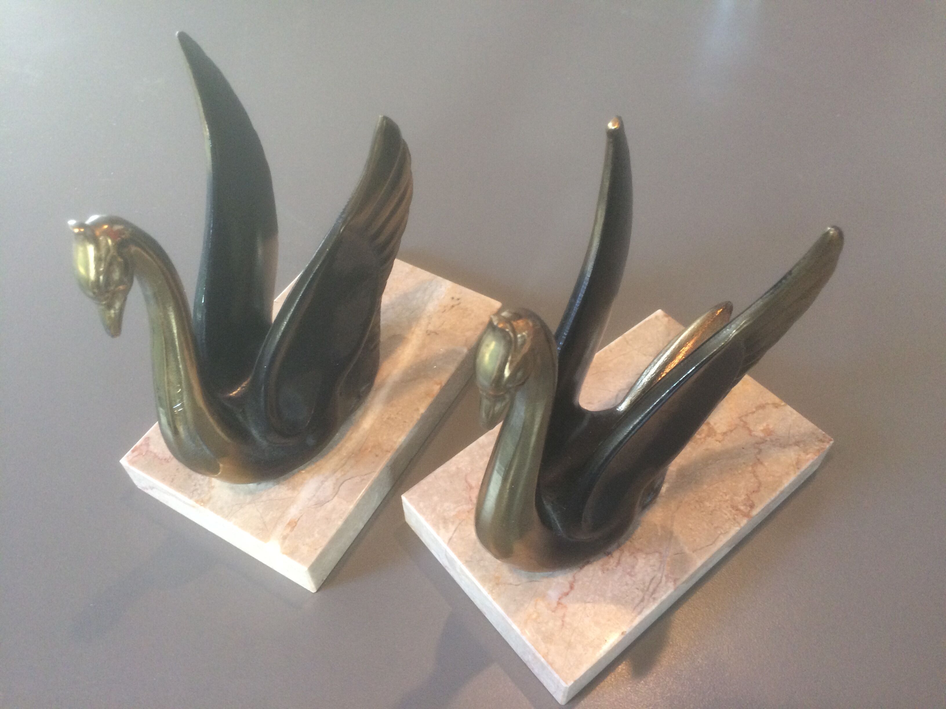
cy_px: 354
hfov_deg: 61.7
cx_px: 473
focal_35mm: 29
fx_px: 793
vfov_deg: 48.2
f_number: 2.2
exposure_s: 1/33
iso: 160
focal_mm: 4.15
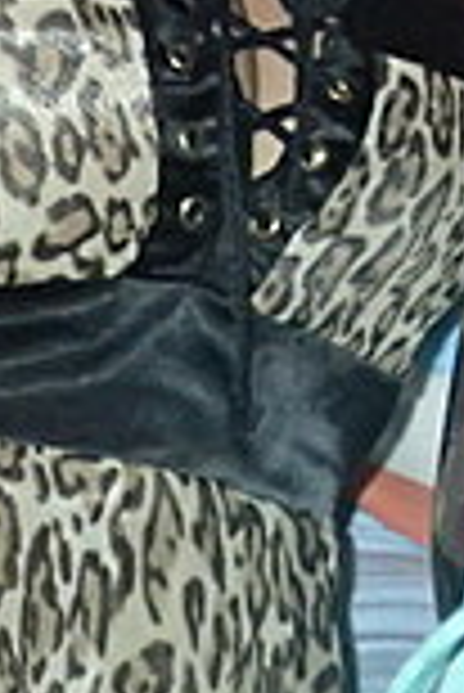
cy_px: -567
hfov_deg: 6.7
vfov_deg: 9.5
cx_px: 459
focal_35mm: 205
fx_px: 3954
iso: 800
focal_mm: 6.86
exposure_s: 1/40
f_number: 8
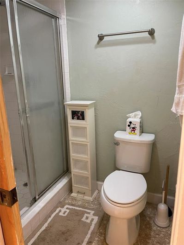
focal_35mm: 25
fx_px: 177
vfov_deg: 69.4
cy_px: 122
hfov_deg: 54.9
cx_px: 92
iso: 160
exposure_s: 1/60
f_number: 1.6
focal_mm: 5.1
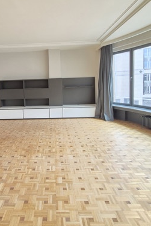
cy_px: 95
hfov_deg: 53.7
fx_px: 145
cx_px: 46
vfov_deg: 75.5
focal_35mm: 23
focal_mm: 2.2
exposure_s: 1/50
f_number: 2.2
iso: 125
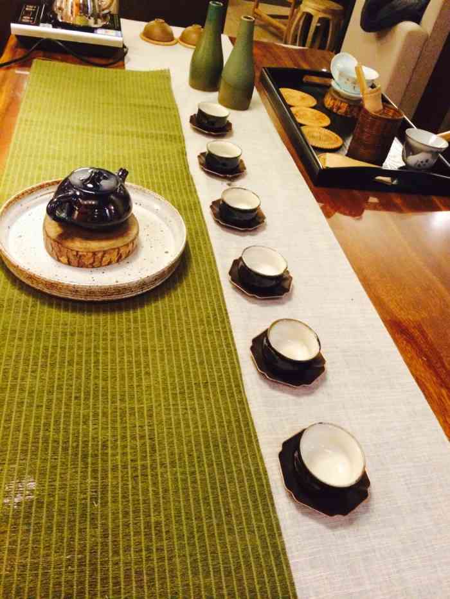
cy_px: 300
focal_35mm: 30
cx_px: 225
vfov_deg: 60.0
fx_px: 520
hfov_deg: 46.8
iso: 320
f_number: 2.2
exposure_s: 1/15
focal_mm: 4.12
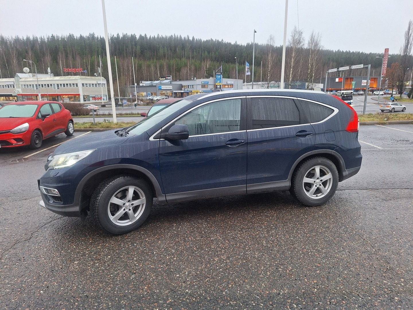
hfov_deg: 73.9
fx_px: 274
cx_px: 206
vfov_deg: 58.9
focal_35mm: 23
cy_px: 155
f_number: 1.8
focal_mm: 5.54
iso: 80
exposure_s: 1/100
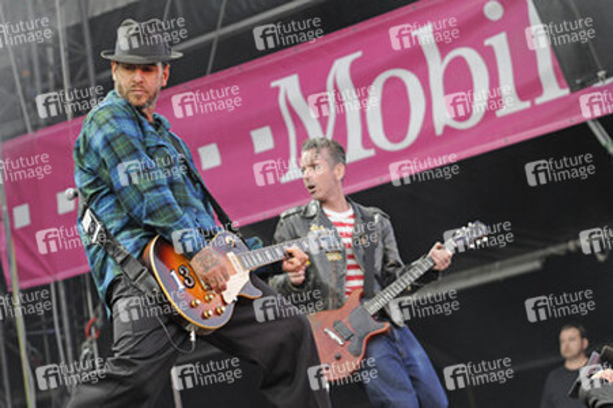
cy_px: 204
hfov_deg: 17.1
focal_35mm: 120
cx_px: 306
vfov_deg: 11.4
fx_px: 2042
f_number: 4.5
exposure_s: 1/200
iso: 1000
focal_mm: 80
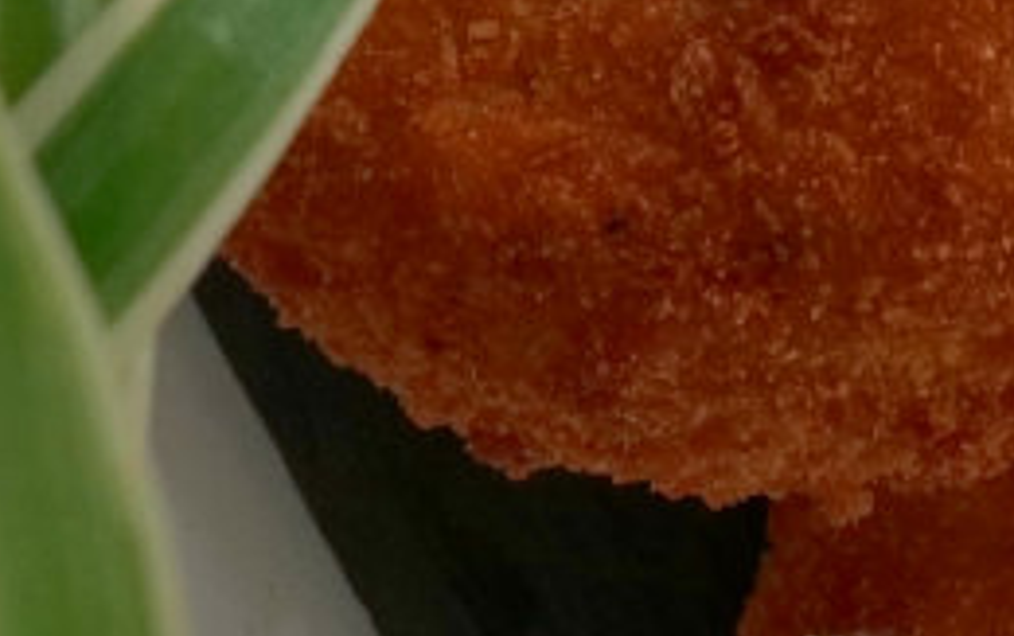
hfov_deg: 4.7
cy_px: -675
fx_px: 12474
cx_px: 550
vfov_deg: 2.9
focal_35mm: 451
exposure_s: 1/60
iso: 1600
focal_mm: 60
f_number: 9
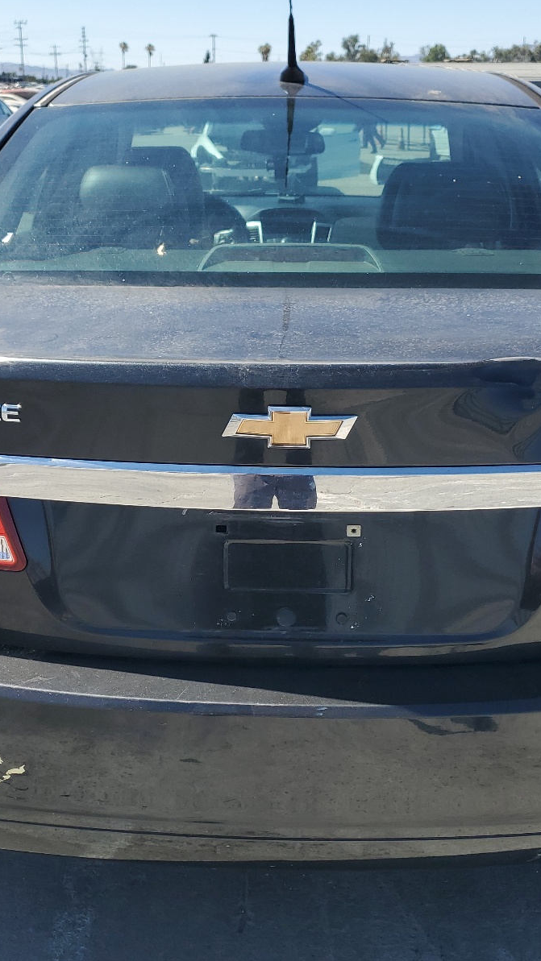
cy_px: 479
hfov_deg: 31.2
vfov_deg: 52.8
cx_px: 260
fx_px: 969
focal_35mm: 38
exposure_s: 1/2000
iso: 50
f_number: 1.5
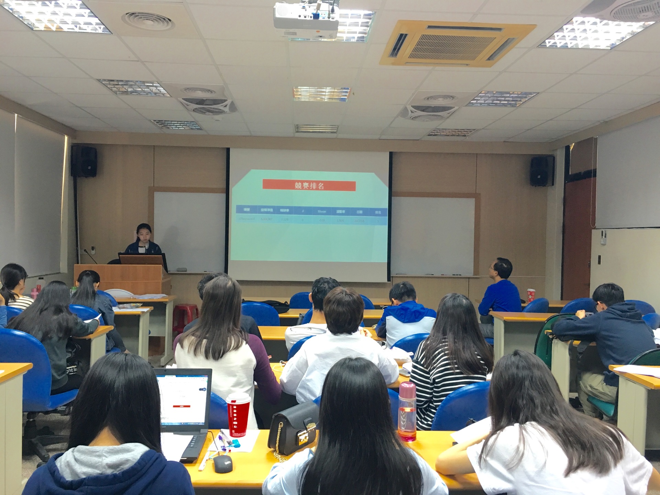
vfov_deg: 48.2
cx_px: 330
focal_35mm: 29
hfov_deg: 61.7
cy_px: 248
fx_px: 553
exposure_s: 1/30
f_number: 2.2
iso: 80
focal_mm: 4.15
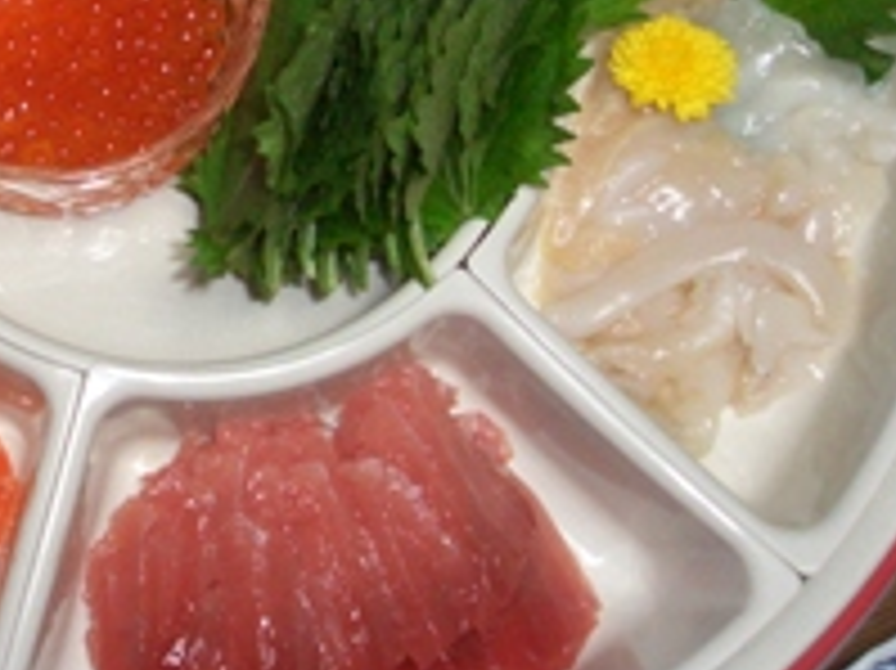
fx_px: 2095
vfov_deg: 18.0
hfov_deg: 23.5
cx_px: 99
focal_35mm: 81
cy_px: 112
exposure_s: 1/40
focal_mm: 4.8
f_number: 4
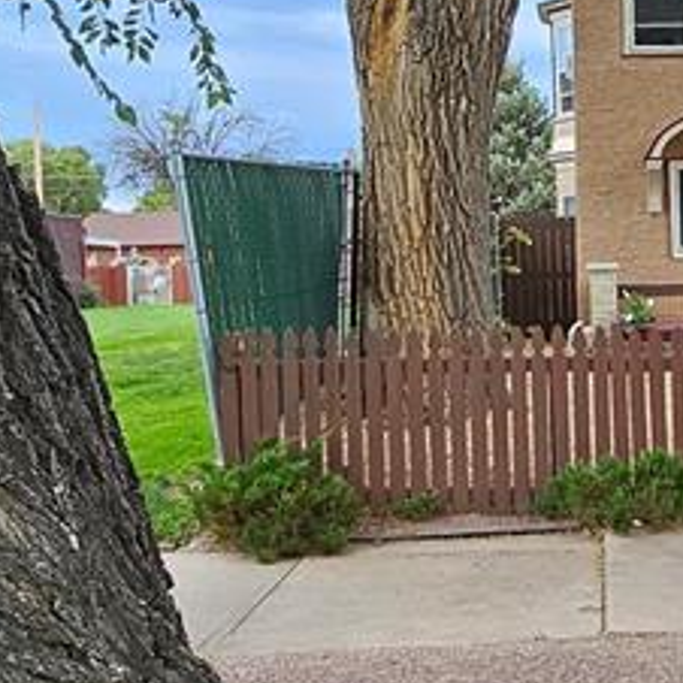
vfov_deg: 32.8
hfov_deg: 30.7
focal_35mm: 52
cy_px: 340
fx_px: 1161
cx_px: 662
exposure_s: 1/120
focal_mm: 1.7
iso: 32
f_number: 2.2
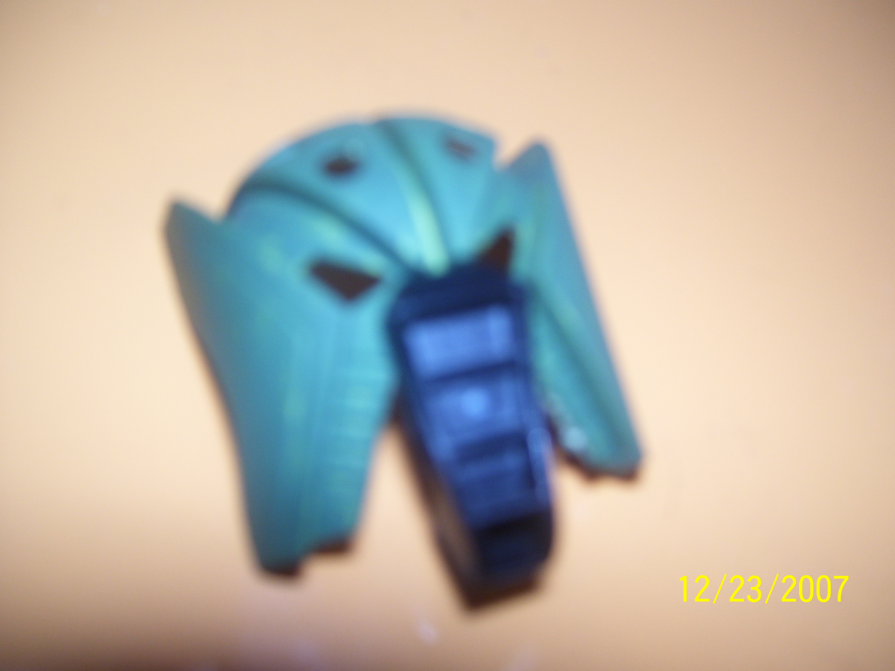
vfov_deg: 38.7
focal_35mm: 37
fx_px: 957
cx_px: 448
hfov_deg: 50.1
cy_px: 336
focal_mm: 6
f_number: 2.7
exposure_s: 1/60
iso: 80
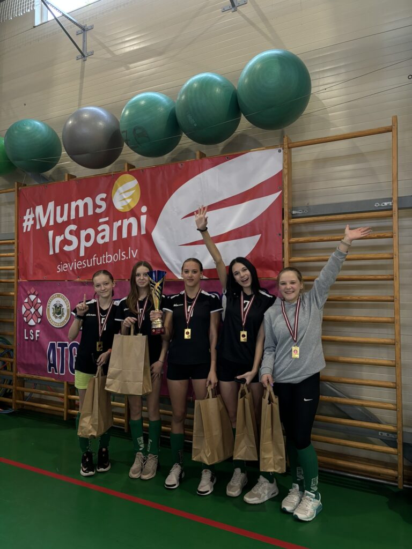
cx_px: 206
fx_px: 413
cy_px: 274
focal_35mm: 26
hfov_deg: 53.1
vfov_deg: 67.3
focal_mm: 5.96
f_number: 1.6
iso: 250
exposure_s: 1/50
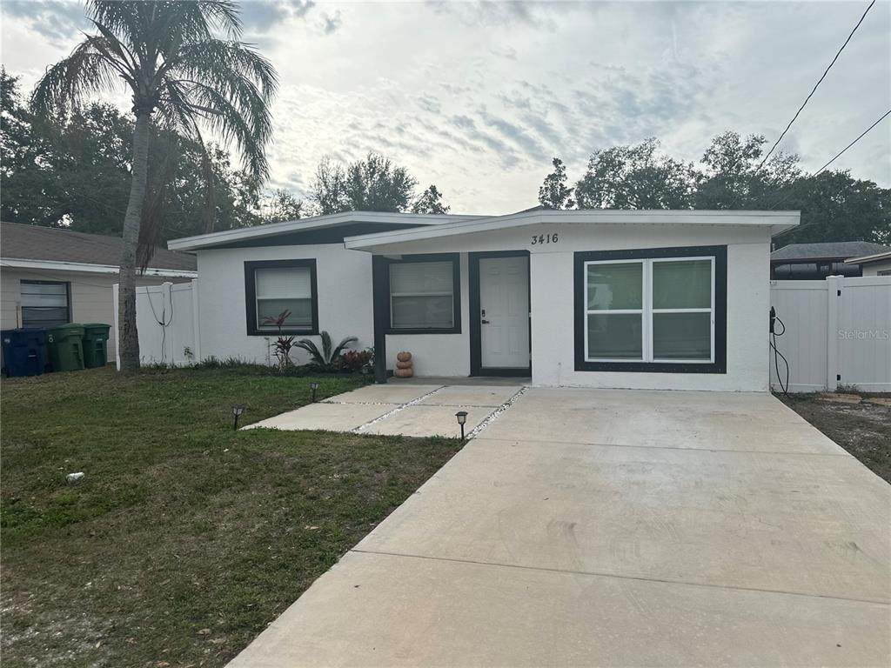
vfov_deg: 56.8
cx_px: 446
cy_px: 334
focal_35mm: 24
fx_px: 618
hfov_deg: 71.6
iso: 80
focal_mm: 6.86
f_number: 1.78
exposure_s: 1/7042
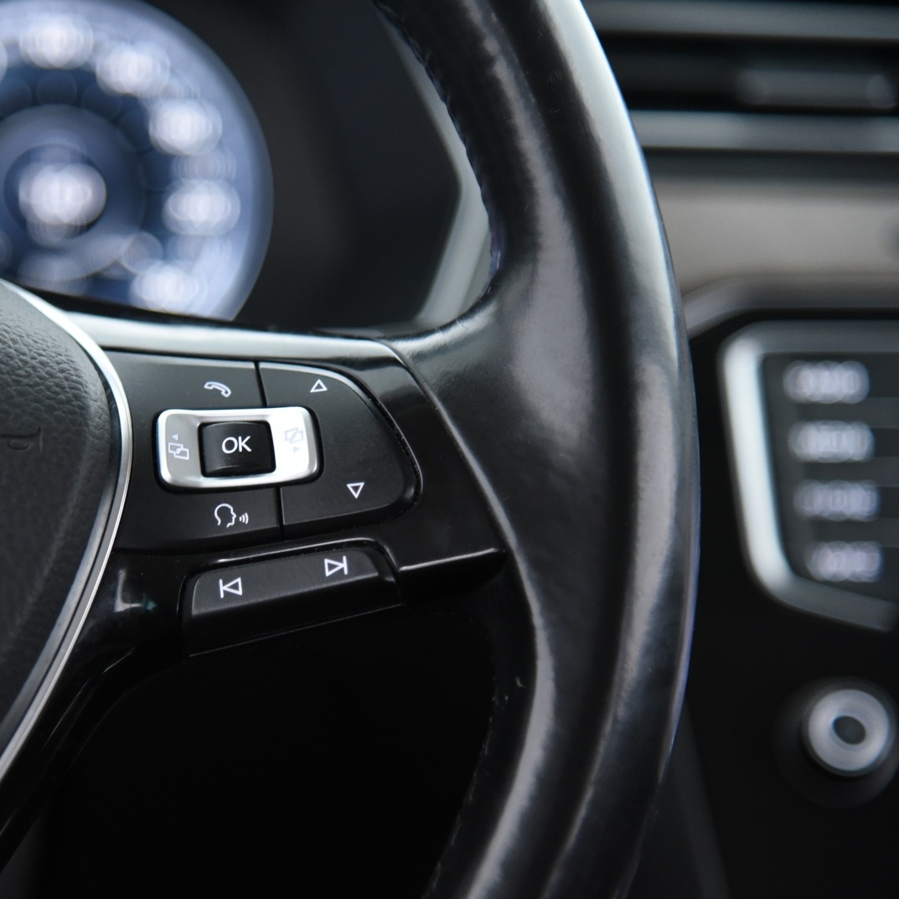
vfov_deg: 12.4
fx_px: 4143
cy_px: 451
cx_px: 262
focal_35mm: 141
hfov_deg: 12.4
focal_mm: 110
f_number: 4
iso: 4000
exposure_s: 1/25
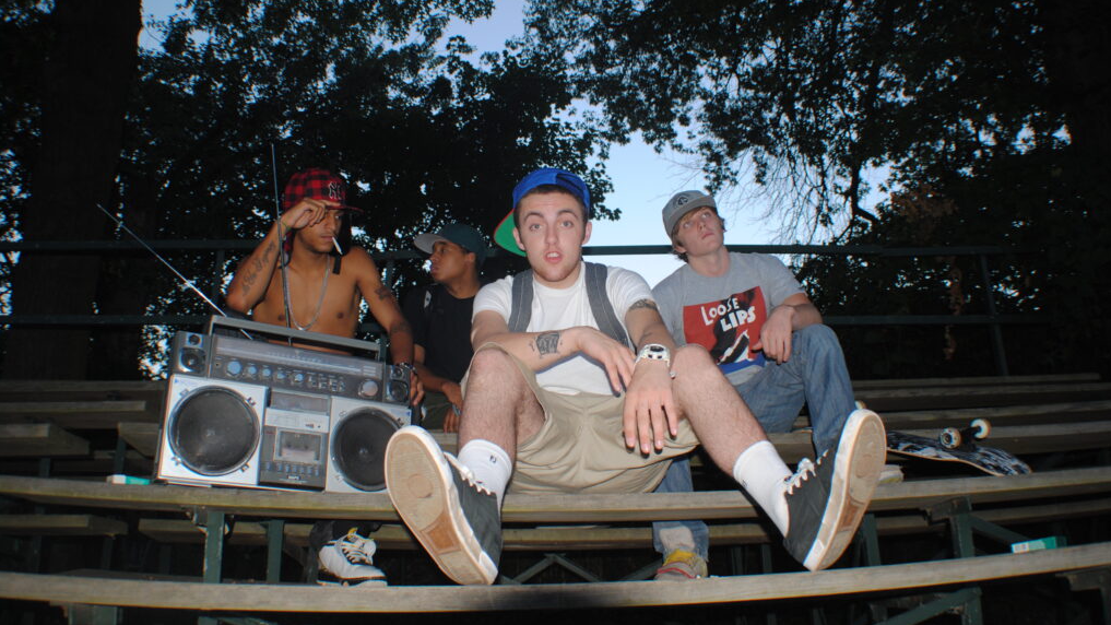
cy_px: 267
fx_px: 1119
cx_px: 557
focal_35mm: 38
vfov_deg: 31.1
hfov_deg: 52.8
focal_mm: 24
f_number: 4
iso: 200
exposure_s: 1/60
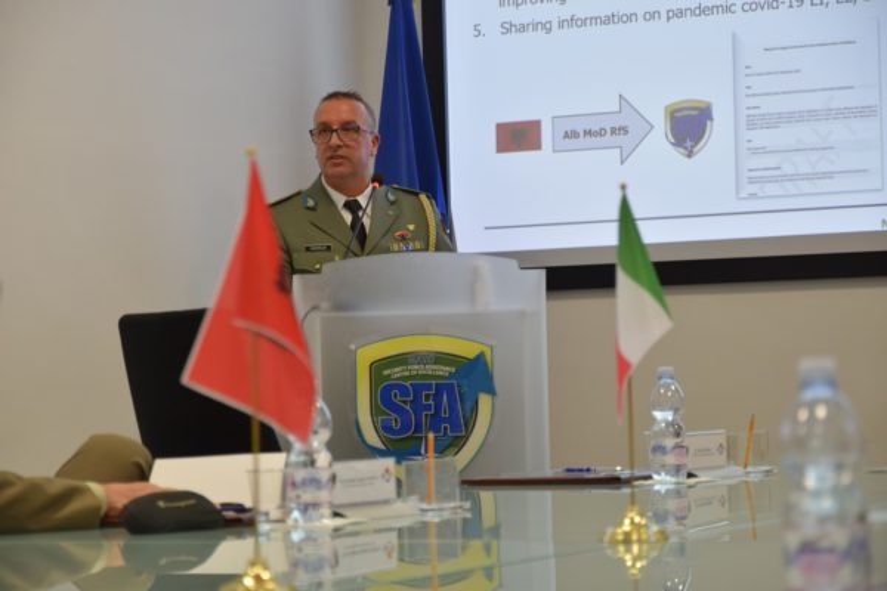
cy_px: 296
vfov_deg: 10.8
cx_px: 444
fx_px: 3141
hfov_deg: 16.1
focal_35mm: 128
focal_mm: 85
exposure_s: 1/60
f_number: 5.6
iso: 800
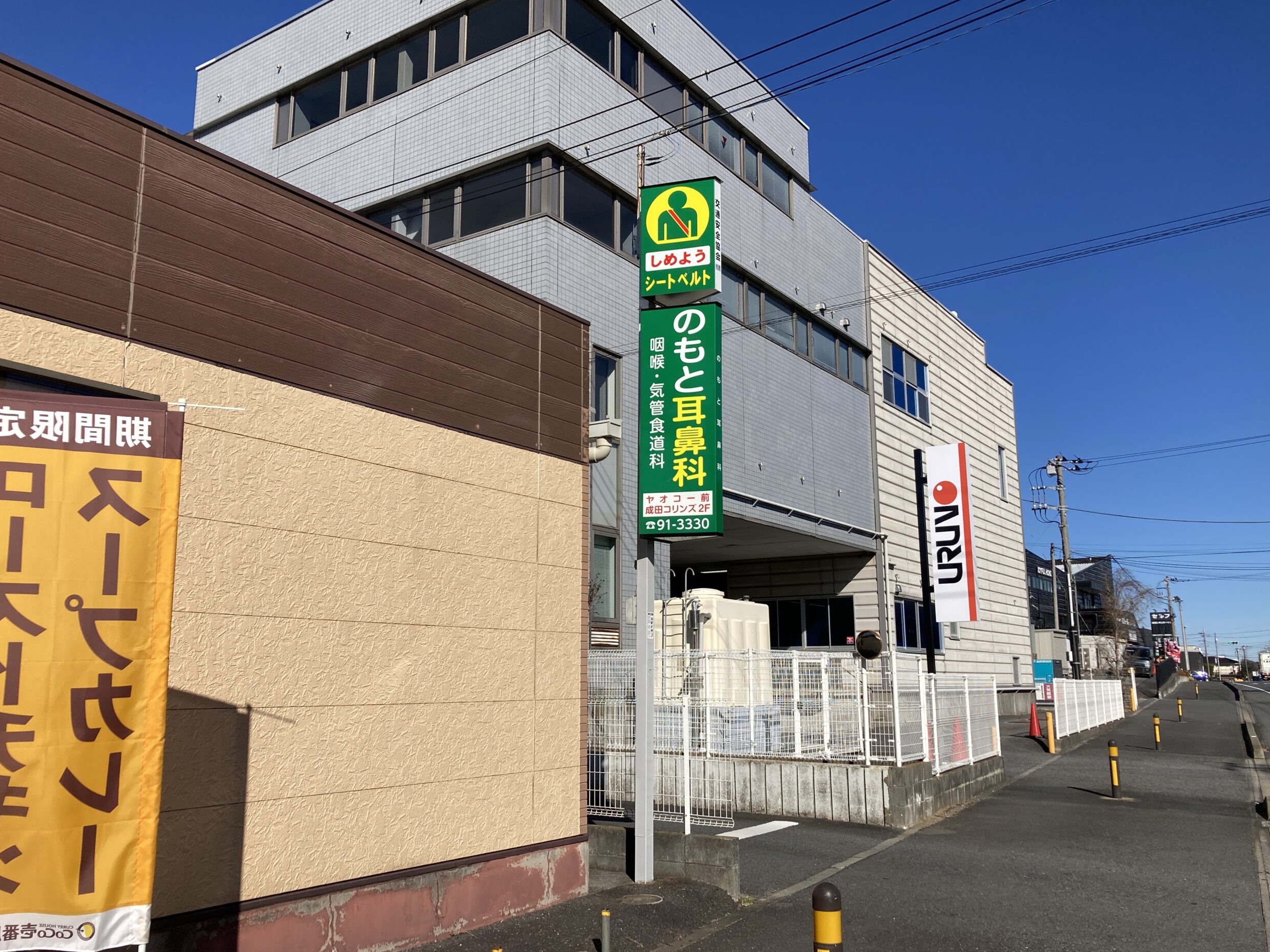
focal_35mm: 29
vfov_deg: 48.2
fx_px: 1064
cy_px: 487
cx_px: 644
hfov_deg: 61.7
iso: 20
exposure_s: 1/4000
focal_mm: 3.99
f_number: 1.8
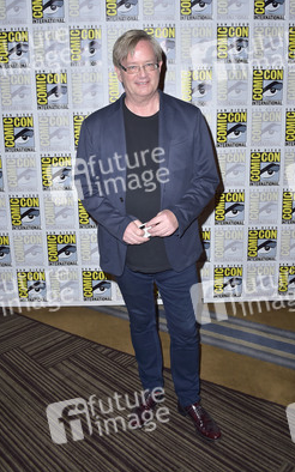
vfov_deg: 64.7
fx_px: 373
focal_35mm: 29
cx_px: 143
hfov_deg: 43.1
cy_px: 236
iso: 320
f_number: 7.1
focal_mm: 28
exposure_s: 1/250
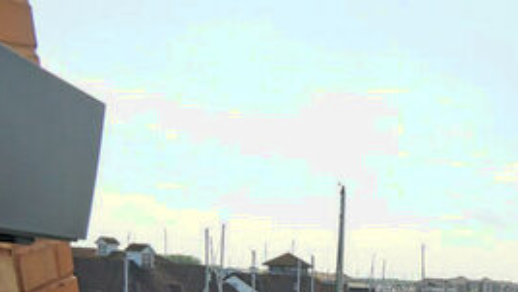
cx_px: 642
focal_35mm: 41
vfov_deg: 26.1
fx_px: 563
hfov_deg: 36.3
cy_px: 343
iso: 100
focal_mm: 10
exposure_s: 1/125
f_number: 11
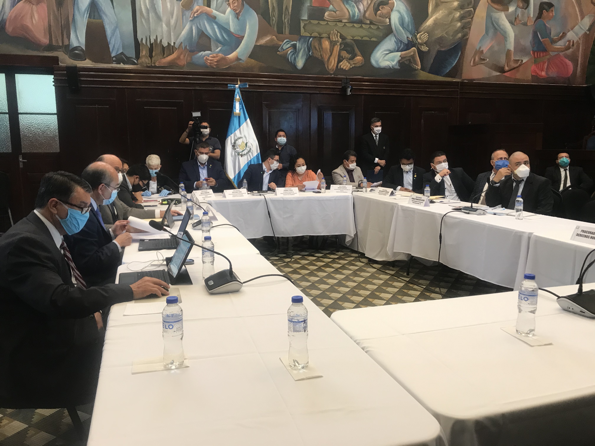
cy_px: 223
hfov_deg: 63.4
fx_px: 481
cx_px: 298
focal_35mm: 28
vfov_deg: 49.7
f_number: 1.8
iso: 40
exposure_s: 1/17
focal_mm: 3.99
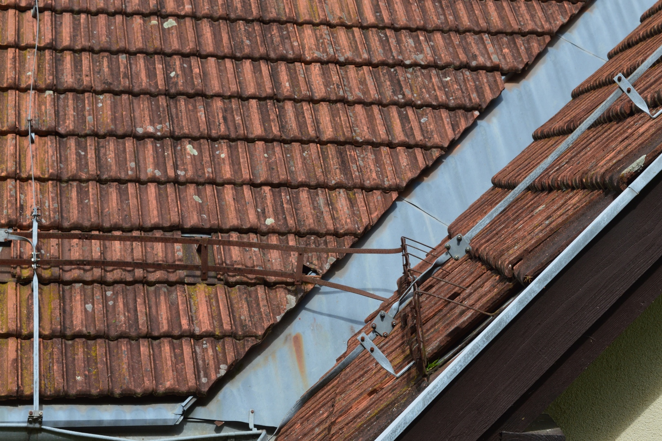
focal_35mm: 82
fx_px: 1516
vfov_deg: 16.5
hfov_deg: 24.6
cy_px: 220
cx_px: 331
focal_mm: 55
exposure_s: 1/320
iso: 400
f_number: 10
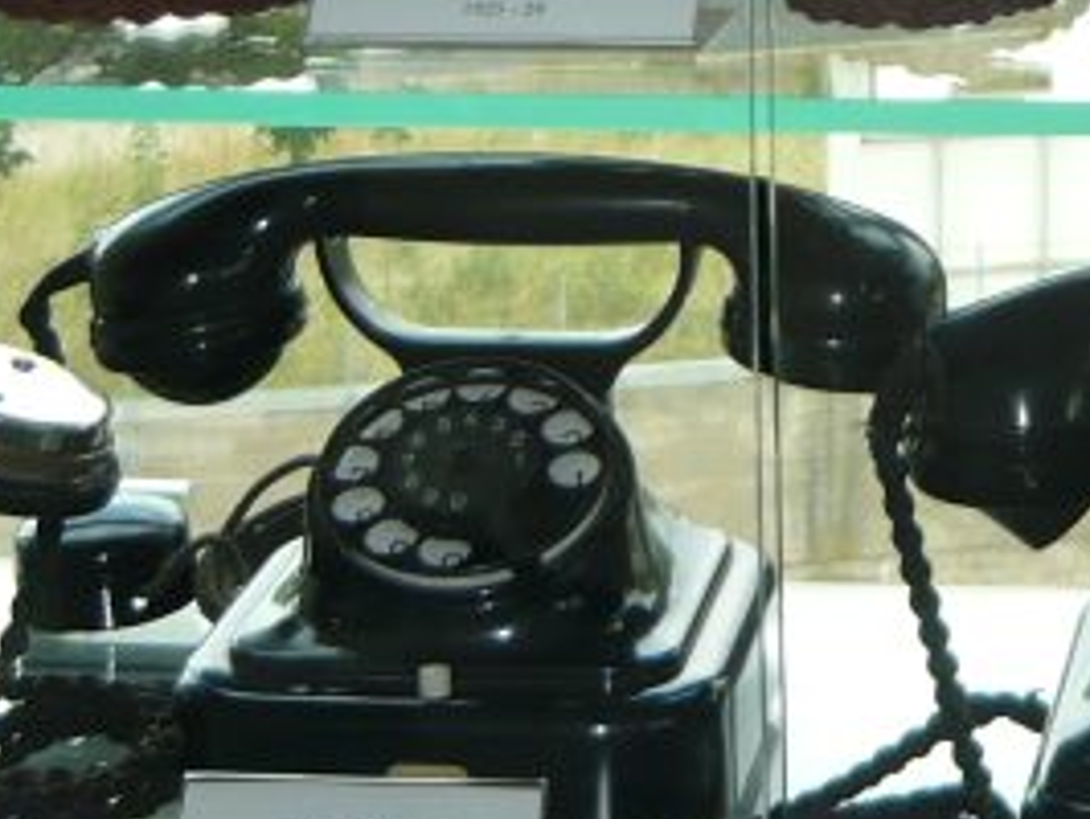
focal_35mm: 127
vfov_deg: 11.4
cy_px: -266
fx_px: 4003
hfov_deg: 15.3
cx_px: 1057
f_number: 2.8
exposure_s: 1/125
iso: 100
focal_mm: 5.5
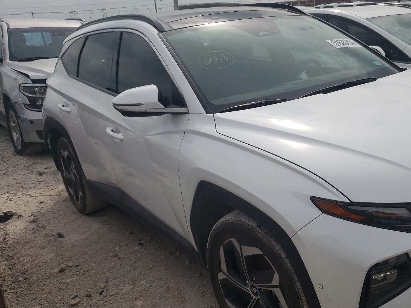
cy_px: 166
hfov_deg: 48.8
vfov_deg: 38.6
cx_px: 291
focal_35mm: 37
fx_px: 439
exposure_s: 1/10000
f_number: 1.5
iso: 50
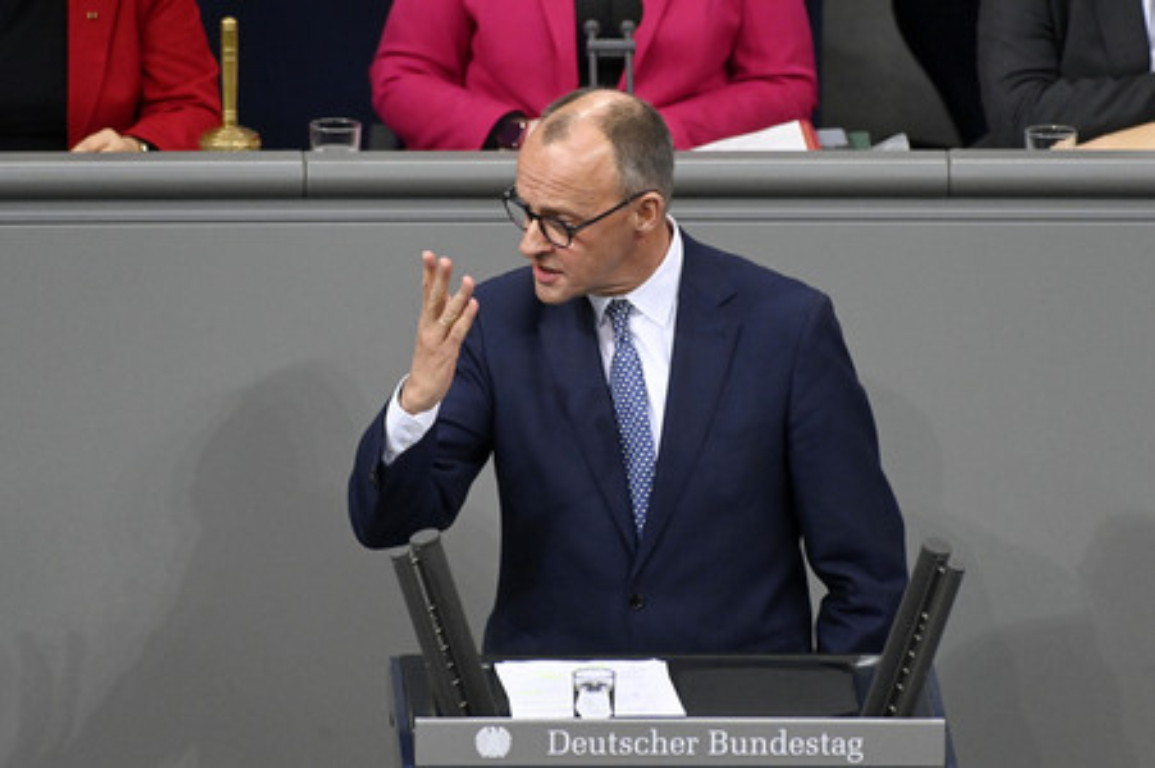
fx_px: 16029
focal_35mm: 500
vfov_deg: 2.7
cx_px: 578
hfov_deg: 4.1
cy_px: 384
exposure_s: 1/400
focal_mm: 500
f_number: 5.6
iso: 10000
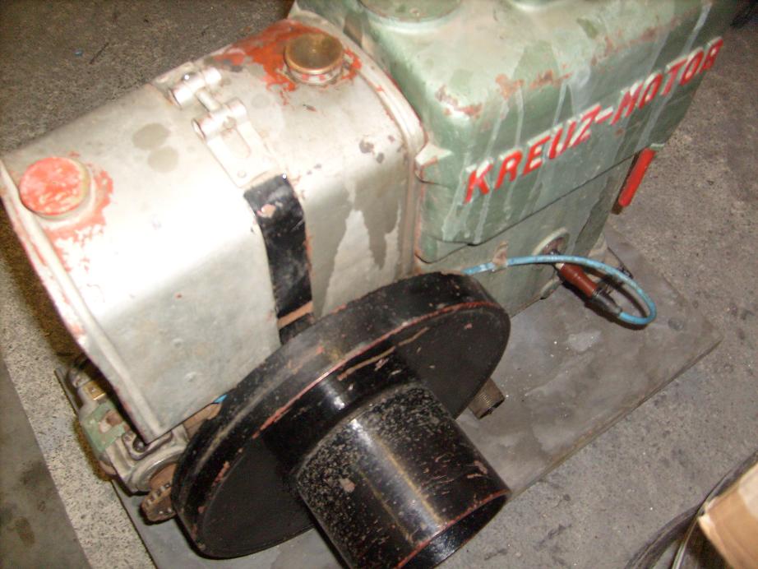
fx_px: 767
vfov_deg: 40.7
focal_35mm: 35
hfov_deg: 52.6
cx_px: 379
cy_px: 284
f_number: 2.8
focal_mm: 5.8
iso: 100
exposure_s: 1/45
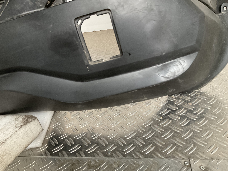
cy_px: 86
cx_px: 114
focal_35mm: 29
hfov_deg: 61.7
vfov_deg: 48.2
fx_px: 191
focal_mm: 3
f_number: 1.8
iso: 200
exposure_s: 1/40
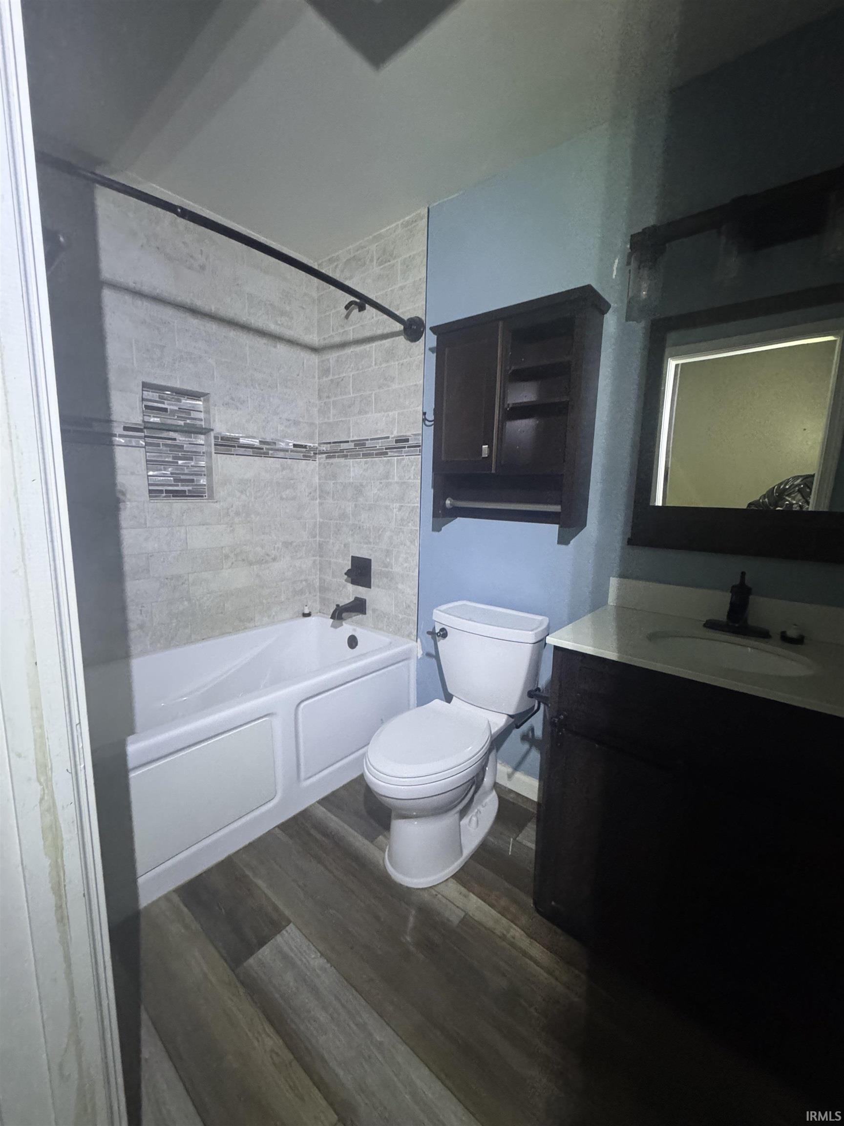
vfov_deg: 102.1
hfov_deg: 85.7
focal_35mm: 14
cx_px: 422
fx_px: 455
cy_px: 563
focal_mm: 2.22
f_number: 2.2
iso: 1000
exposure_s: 1/60
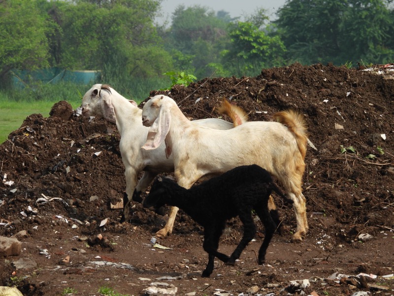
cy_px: 148
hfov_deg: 6.6
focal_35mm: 300
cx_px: 197
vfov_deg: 5.0
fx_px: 3415
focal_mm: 53.5
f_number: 5
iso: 100
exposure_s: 1/640
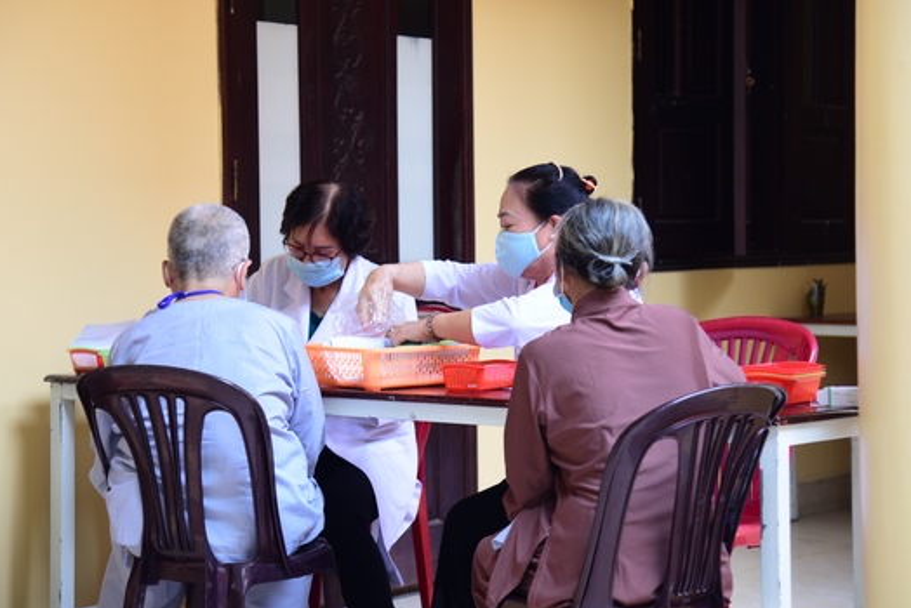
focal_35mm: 93
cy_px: 250
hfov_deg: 21.9
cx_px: 476
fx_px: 2355
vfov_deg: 14.7
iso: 320
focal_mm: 75
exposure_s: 1/80
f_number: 4
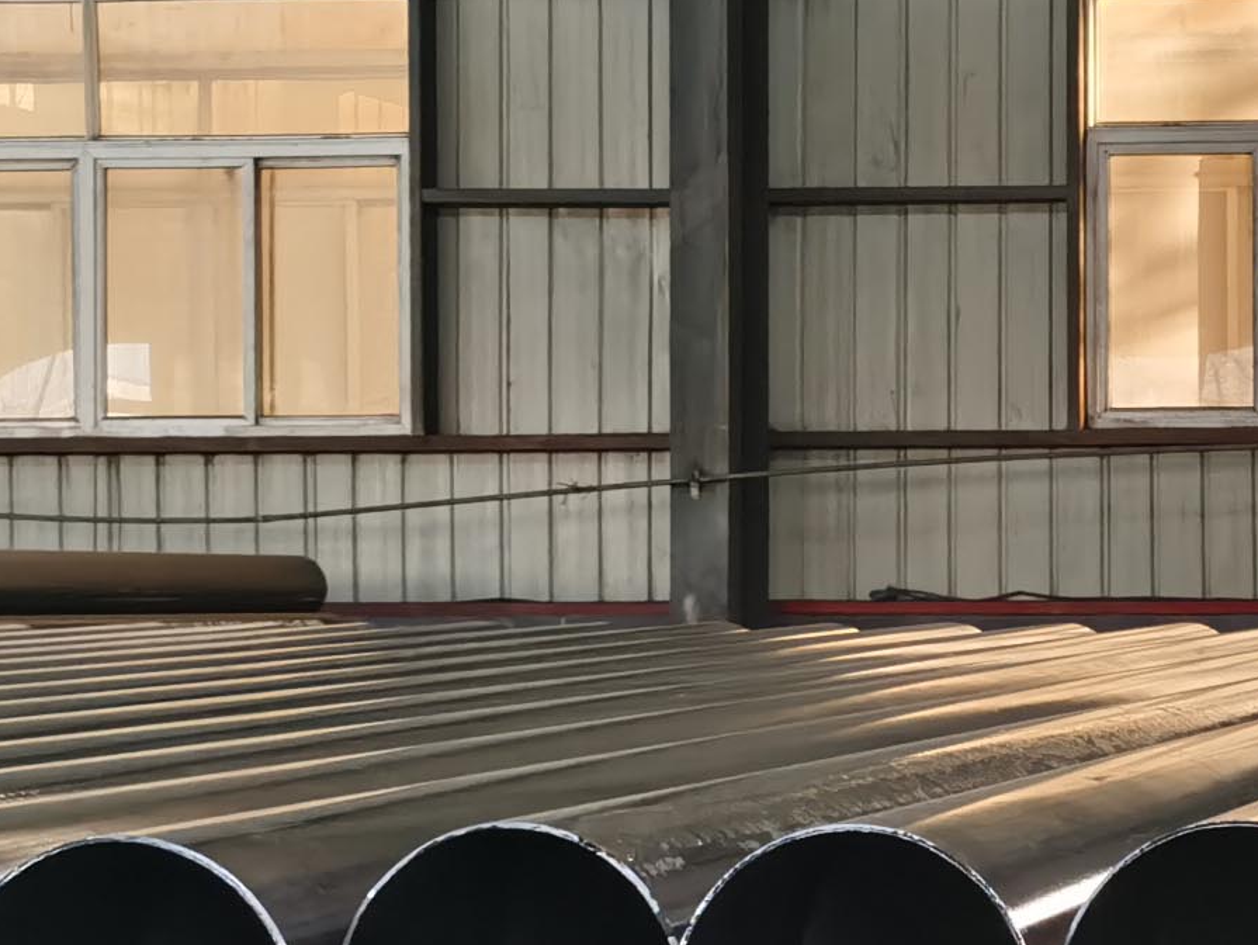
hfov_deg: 16.7
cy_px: 568
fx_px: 3999
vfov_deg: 13.5
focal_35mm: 110
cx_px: 1726
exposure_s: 1/100
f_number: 1.6
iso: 100
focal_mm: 5.56
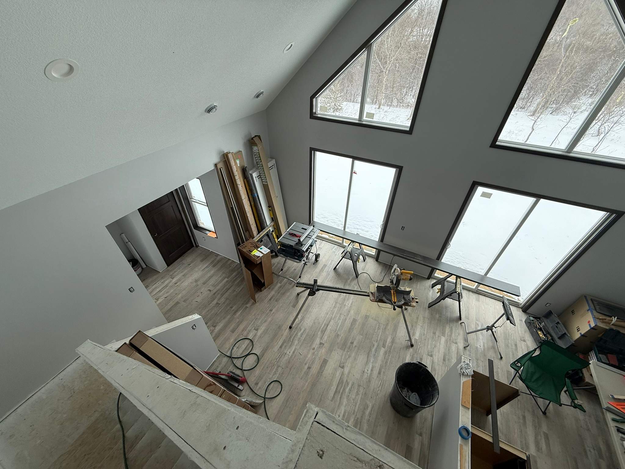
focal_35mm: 14
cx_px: 312
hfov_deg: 102.1
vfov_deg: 85.7
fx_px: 253
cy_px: 234
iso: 64
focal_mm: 2.22
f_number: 2.2
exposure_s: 1/291
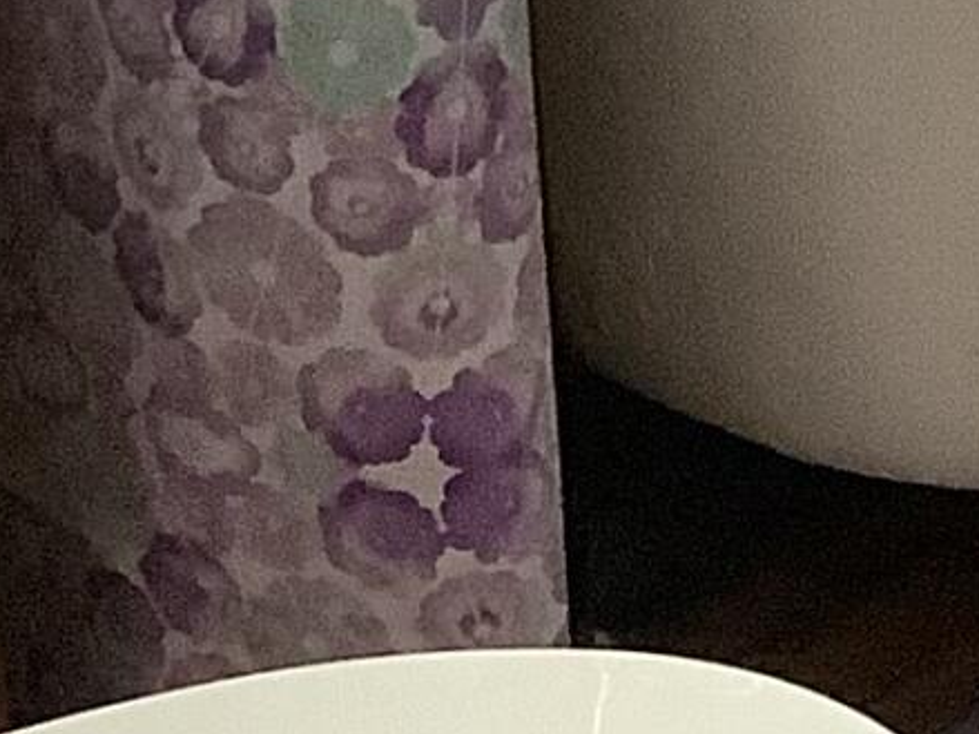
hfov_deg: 8.8
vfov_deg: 6.7
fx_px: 5994
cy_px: -895
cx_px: 1962
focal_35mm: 212
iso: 320
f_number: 2.4
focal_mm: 3.3
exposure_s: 1/60
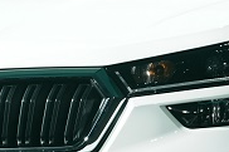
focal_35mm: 988
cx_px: 91
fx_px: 6279
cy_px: 93
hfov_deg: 2.1
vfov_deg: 1.4
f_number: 3.2
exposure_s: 1/400
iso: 500
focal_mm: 180
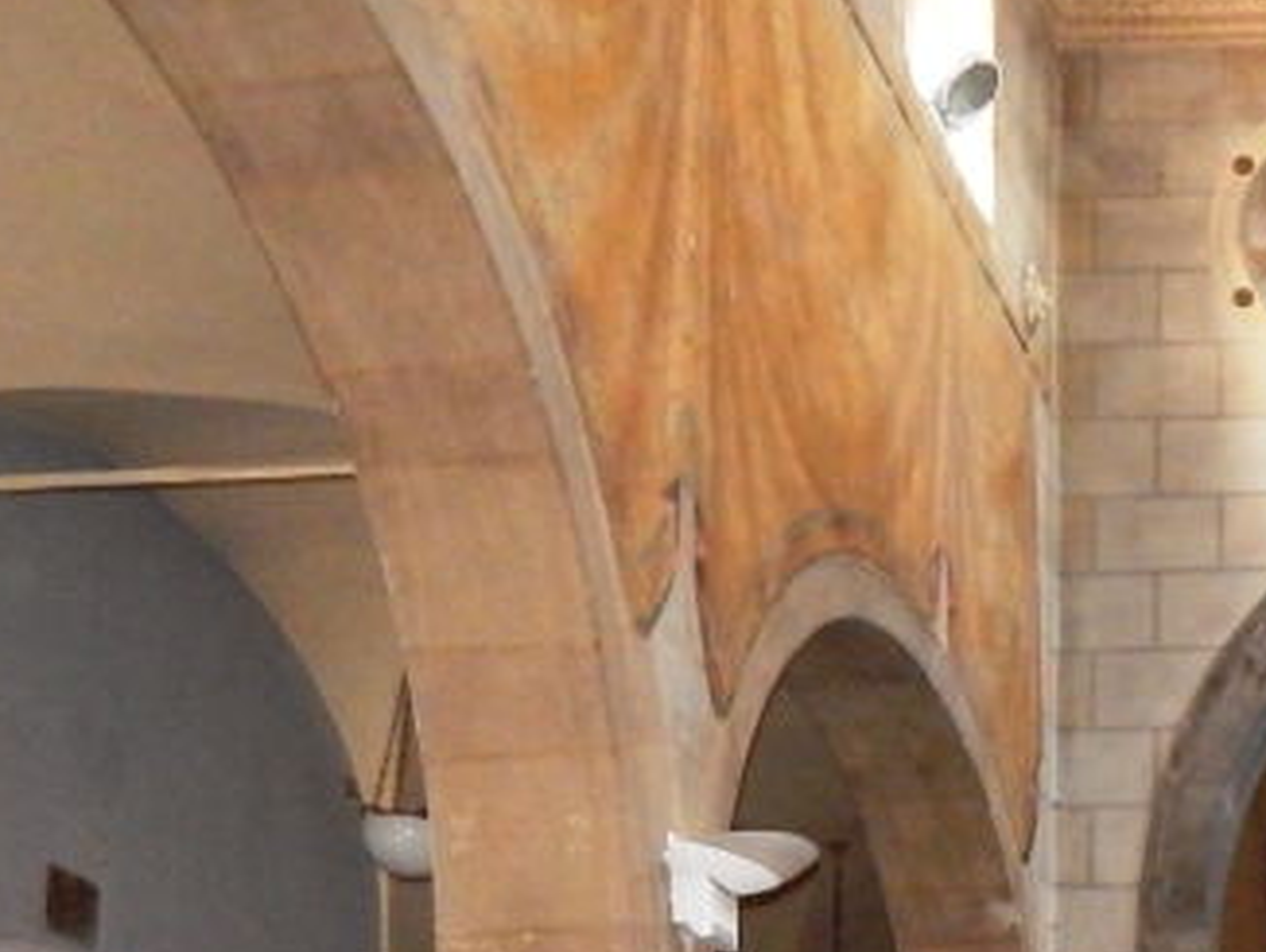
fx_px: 2525
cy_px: 1442
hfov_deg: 25.7
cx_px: 1445
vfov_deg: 18.7
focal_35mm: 69
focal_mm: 4
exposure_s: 1/30
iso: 640
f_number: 3
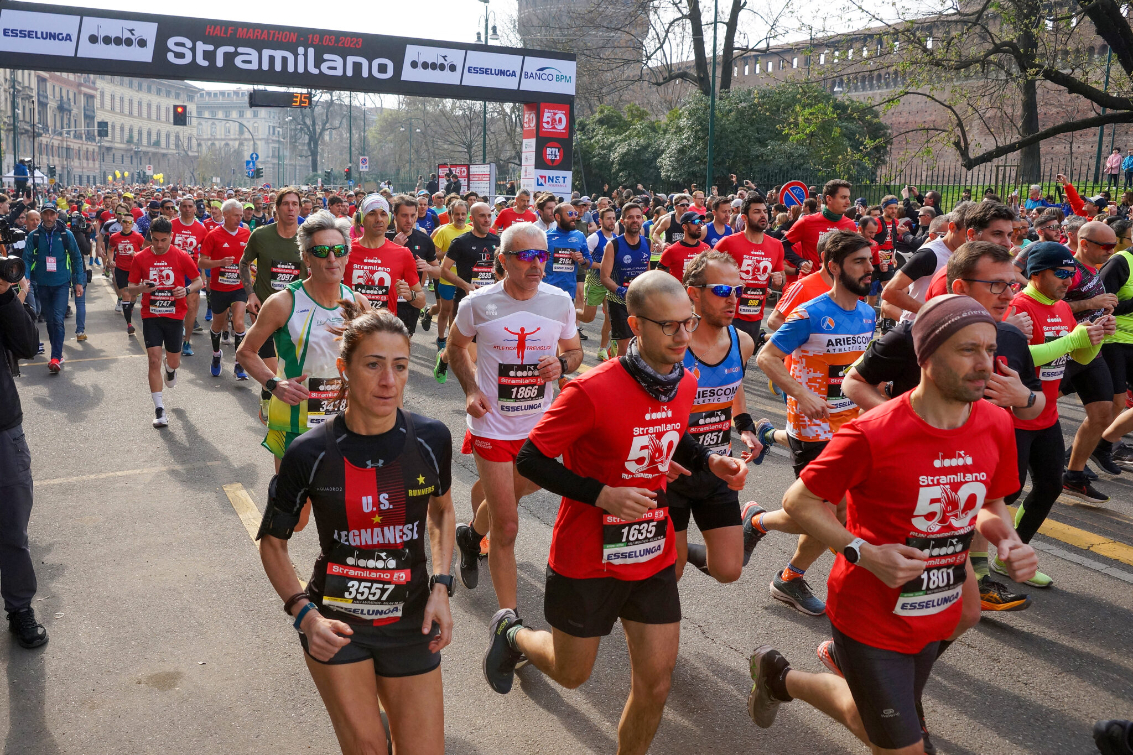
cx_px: 566
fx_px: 755
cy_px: 378
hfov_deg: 73.7
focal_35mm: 24
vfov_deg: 53.1
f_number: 5.6
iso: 640
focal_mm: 24
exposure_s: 1/1250
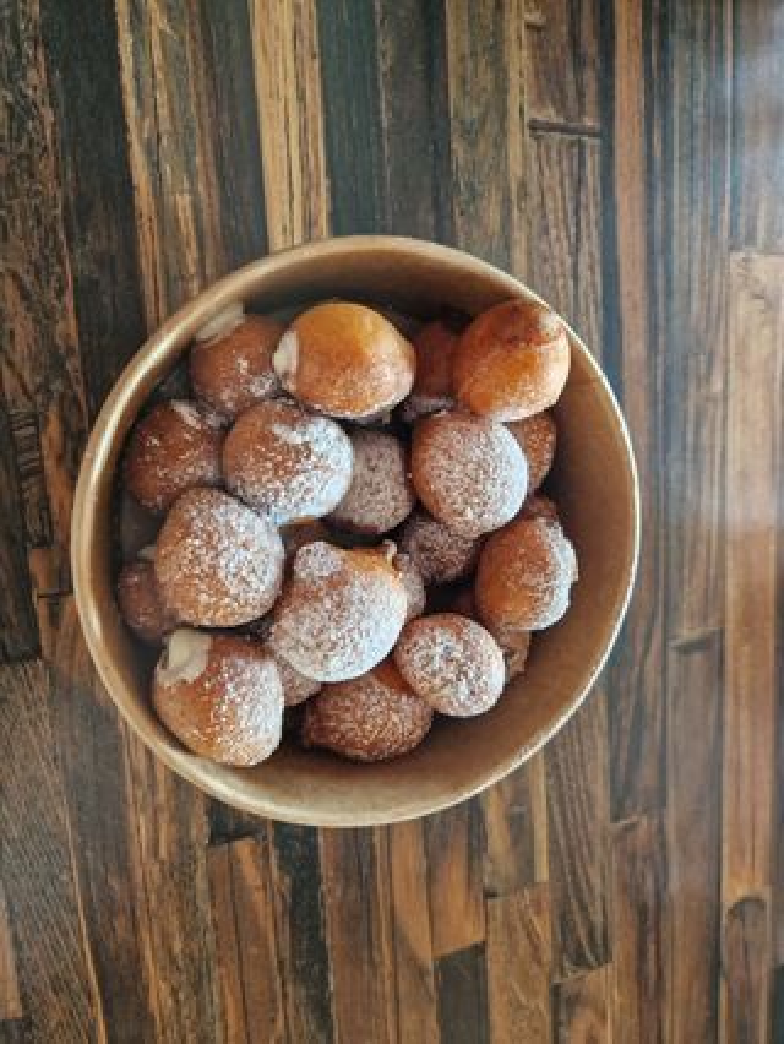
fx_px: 694
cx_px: 392
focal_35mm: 23
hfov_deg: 58.9
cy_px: 522
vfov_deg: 73.9
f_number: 1.8
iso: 400
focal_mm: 5.4
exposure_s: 1/100
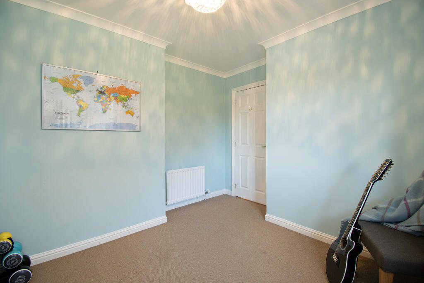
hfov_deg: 100.4
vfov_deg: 77.3
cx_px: 212
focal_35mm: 15
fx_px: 177
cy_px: 142
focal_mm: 10
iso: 320
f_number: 8
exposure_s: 1/5
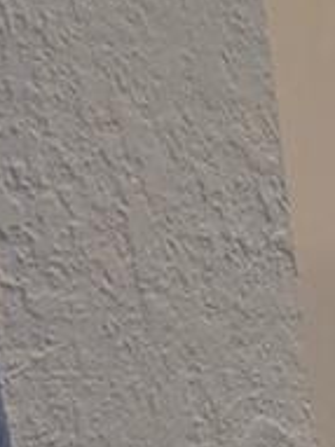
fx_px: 1318
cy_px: 321
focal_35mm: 102
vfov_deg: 19.2
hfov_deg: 8.9
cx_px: 1222
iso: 64
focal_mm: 2.2
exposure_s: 1/60
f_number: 2.2
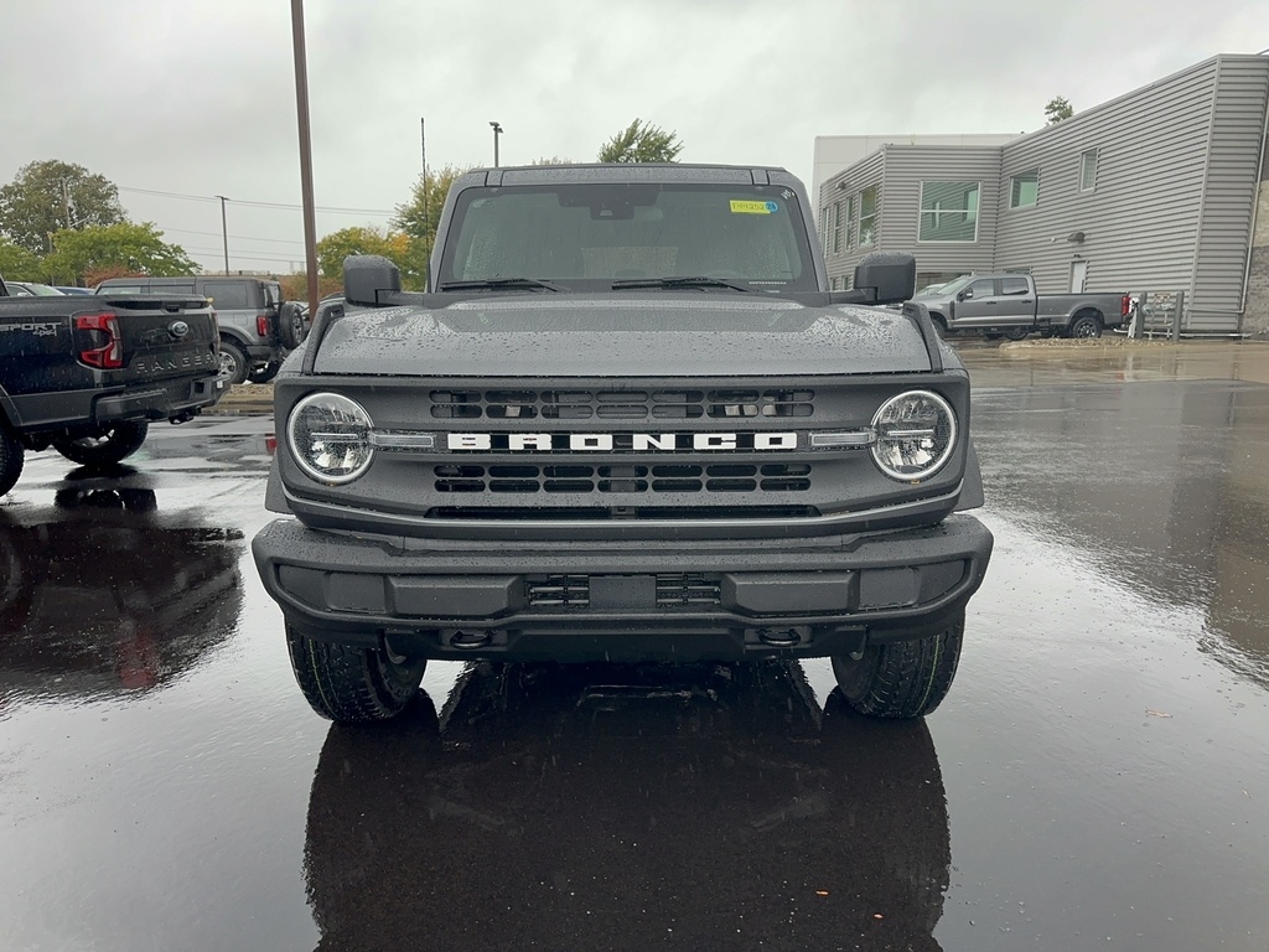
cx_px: 634
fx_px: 880
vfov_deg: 56.8
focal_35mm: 24
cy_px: 476
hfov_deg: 71.6
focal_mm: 6.86
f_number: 1.78
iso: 125
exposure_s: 1/400
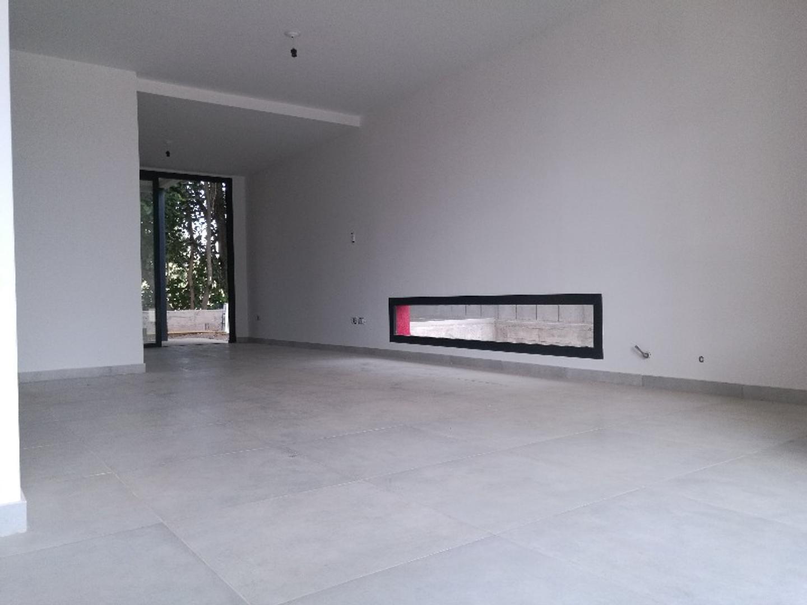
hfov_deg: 65.3
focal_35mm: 27
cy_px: 302
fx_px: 629
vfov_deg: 51.4
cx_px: 404
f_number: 2
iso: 80
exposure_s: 1/100
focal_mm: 4.04
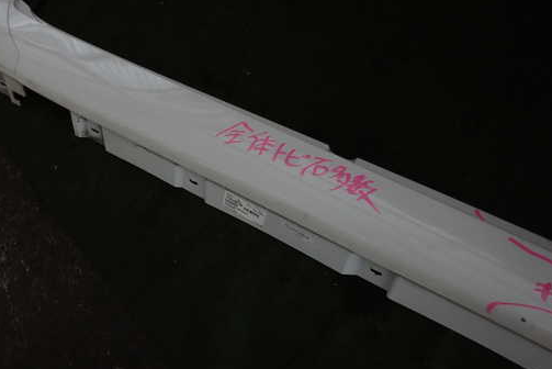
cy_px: 165
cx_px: 229
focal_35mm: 31
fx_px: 476
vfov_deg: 42.3
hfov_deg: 59.9
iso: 200
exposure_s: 1/50
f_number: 2
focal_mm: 4.5
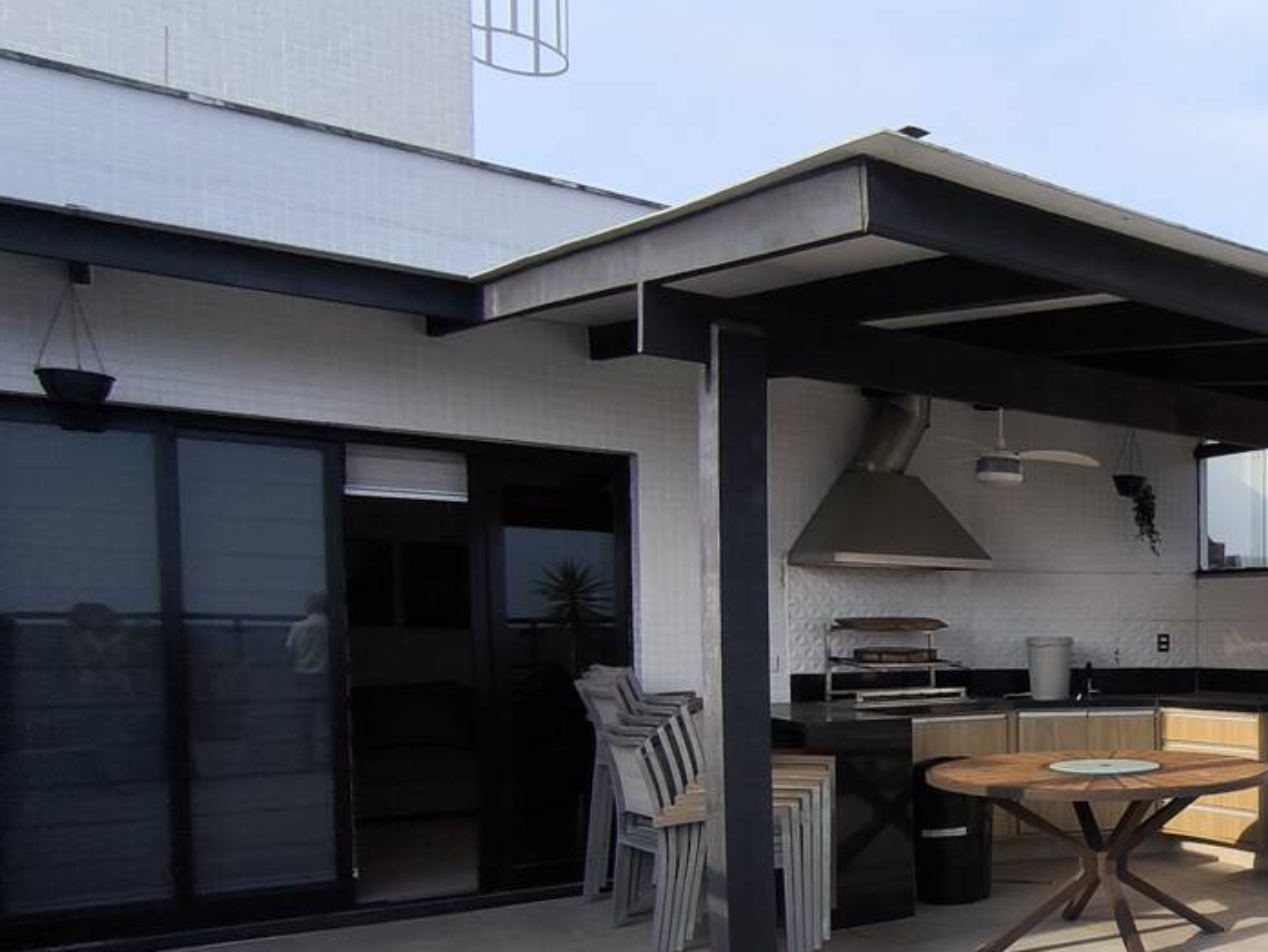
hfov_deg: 46.0
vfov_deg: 42.1
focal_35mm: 33
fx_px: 1209
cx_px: 1283
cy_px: 670
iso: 50
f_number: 2.2
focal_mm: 1.65
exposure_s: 1/870
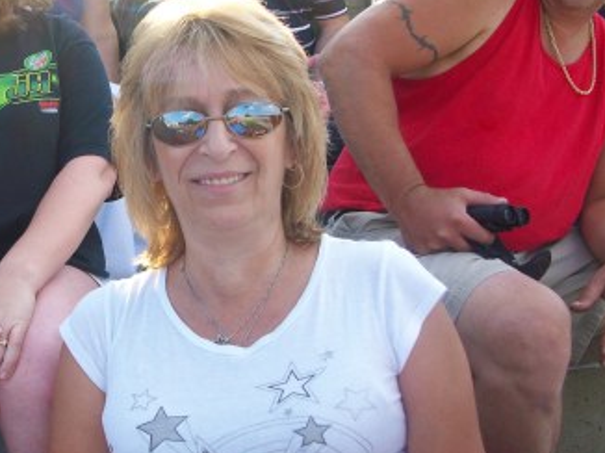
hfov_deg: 40.0
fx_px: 821
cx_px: 210
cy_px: 185
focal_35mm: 47
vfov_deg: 30.8
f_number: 2.8
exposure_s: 1/377
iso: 80
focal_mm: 5.7
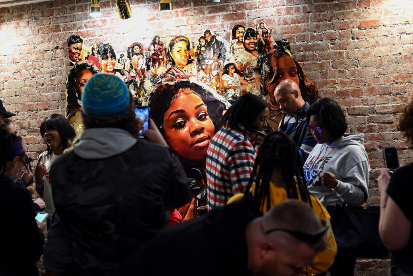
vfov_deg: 27.0
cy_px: 138
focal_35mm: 50
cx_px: 206
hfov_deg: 39.6
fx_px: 574
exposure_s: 1/320
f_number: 3.2
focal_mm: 50
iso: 6400
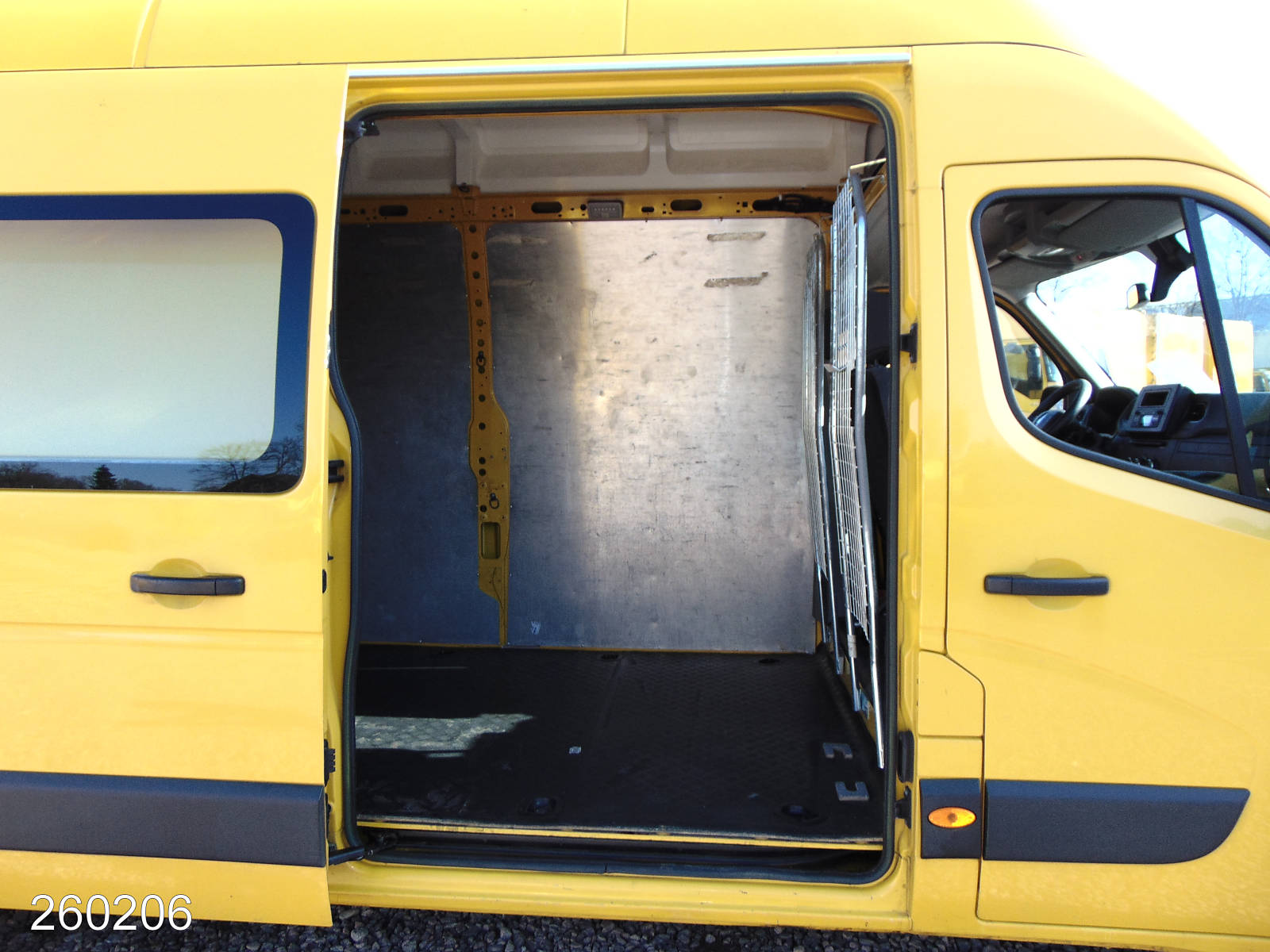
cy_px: 476
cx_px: 635
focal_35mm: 25
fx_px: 917
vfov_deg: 54.9
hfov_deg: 69.4
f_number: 3
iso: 80
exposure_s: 1/250
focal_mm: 4.5
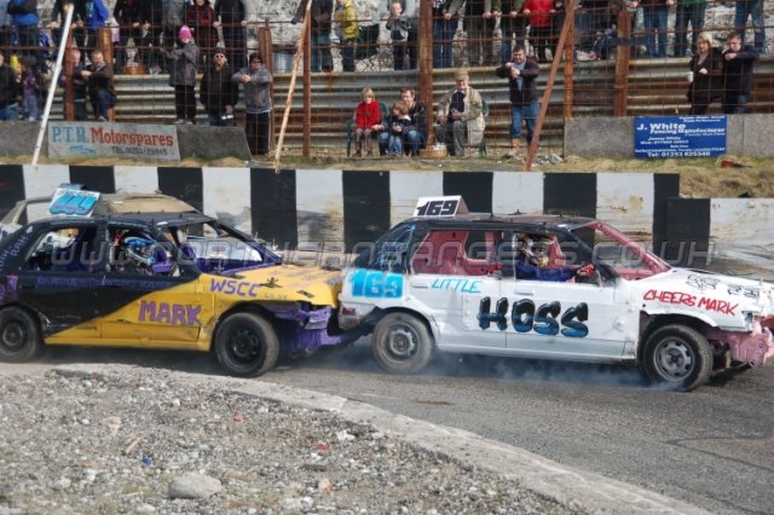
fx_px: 1773
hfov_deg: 24.6
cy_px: 258
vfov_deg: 16.5
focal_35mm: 82
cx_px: 387
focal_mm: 55
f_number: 5.3
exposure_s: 1/1000
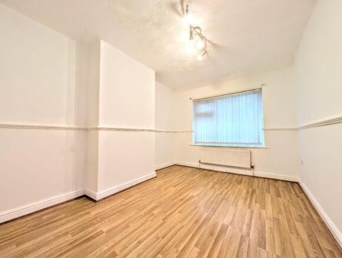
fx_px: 119
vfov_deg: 94.7
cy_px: 129
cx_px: 171
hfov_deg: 110.4
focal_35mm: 12
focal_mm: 2.02
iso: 59
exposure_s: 1/41.2
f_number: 1.7
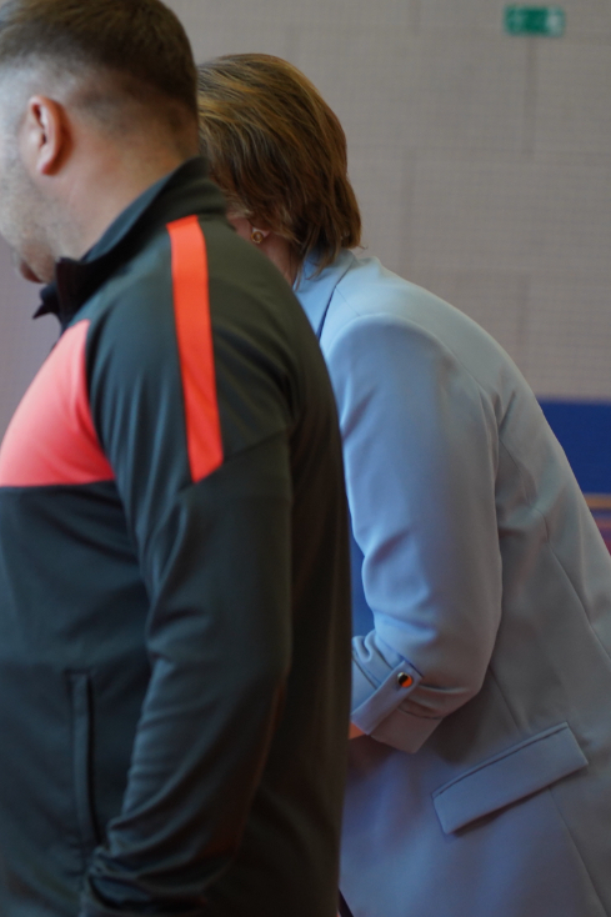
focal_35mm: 186
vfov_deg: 11.1
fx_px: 4737
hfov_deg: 7.3
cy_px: 465
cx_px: -154
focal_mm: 105
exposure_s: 1/100
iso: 1250
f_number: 4
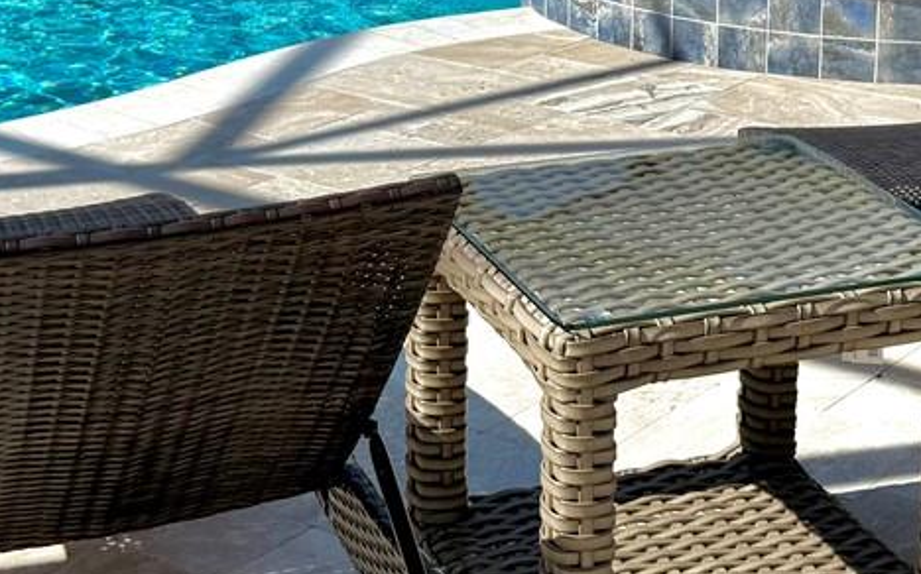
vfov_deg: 14.8
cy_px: 4
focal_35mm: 87
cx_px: 610
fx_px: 2183
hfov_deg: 23.7
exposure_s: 1/2801
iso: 80
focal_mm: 6.76
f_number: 1.78
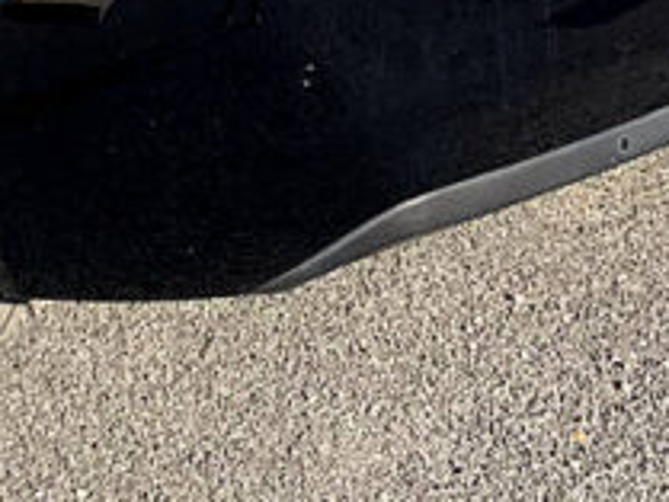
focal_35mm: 111
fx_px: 2146
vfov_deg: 12.4
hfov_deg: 17.2
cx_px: -29
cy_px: -342
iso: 16
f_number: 1.8
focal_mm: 3
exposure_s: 1/1195
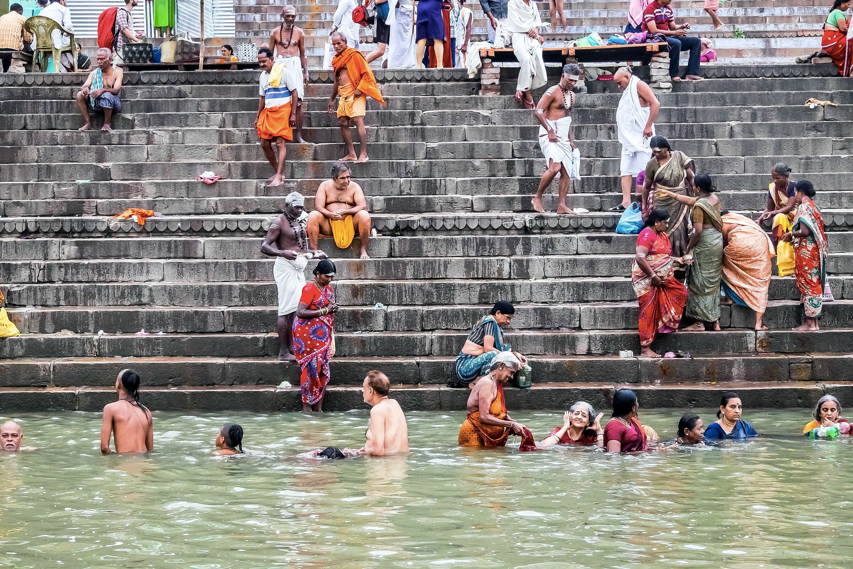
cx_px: 426
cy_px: 284
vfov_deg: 19.7
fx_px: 1635
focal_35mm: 69
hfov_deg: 29.2
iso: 6400
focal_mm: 46.3
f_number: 8
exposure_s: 1/550
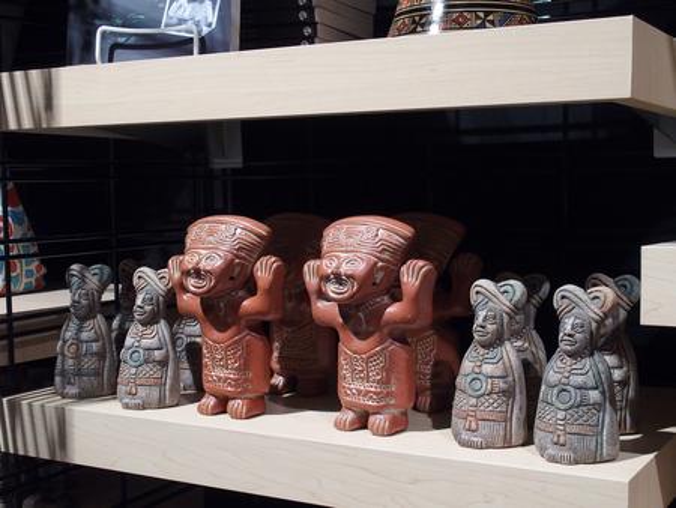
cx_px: 338
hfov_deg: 41.2
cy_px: 254
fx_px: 899
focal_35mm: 46
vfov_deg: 31.5
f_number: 2.8
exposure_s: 1/50
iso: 640
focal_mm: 9.8
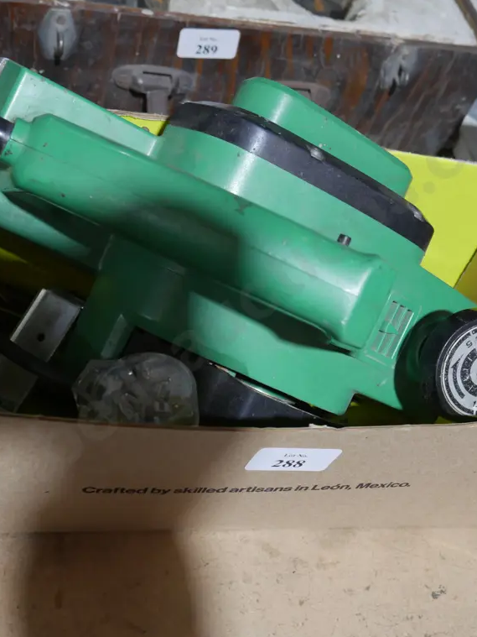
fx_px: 992
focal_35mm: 54
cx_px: 231
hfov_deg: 27.0
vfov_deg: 35.5
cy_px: 319
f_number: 4.4
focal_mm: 20
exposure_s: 1/60
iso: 800
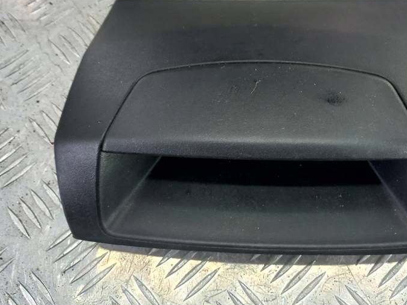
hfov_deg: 48.6
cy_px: 101
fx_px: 447
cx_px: 250
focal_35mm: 38
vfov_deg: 37.3
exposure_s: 1/50
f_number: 1.8
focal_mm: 4.6
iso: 80
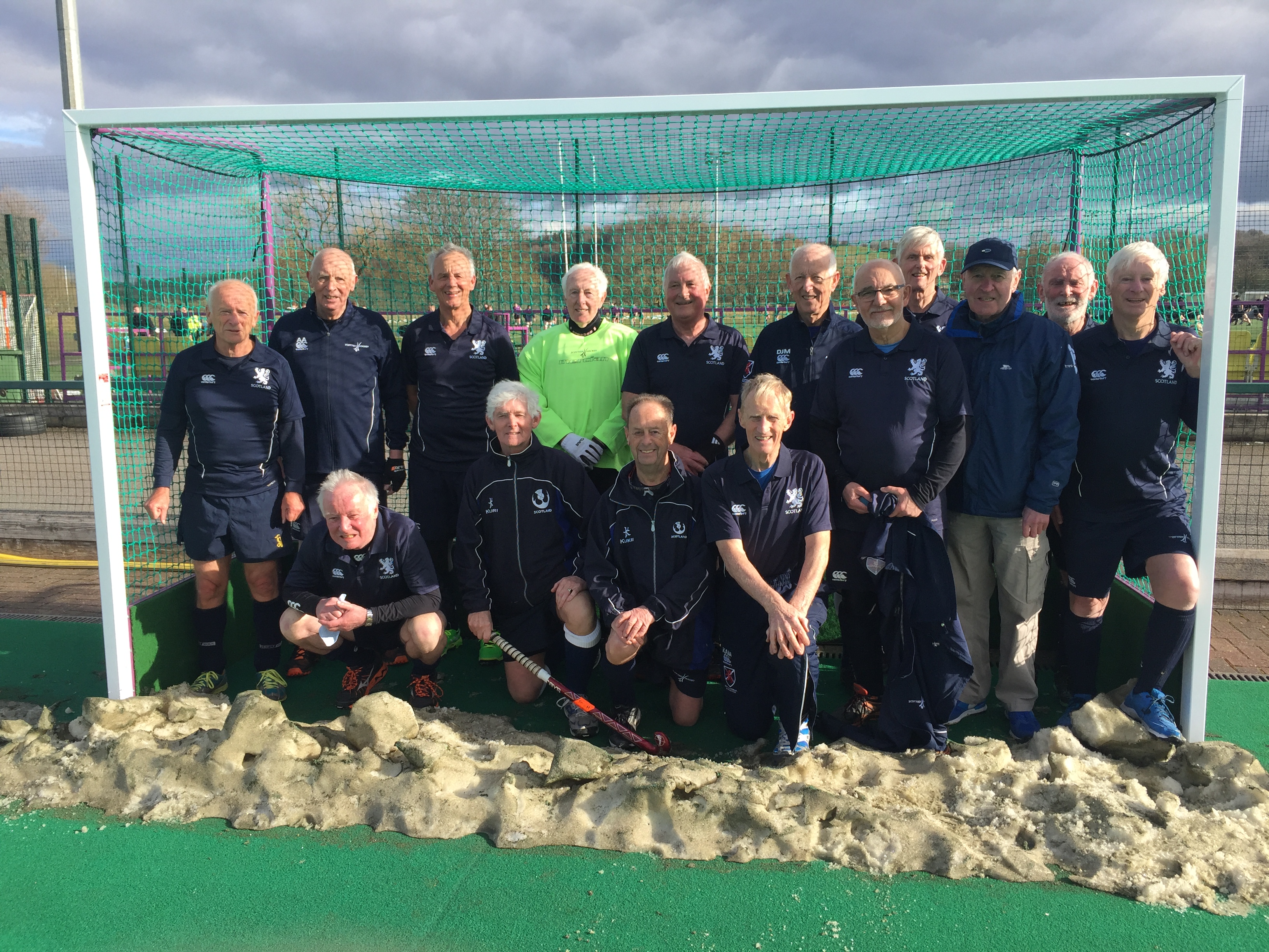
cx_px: 634
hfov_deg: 61.7
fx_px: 1063
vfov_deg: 48.2
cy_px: 476
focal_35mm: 29
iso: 32
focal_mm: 4.15
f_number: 2.2
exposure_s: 1/920
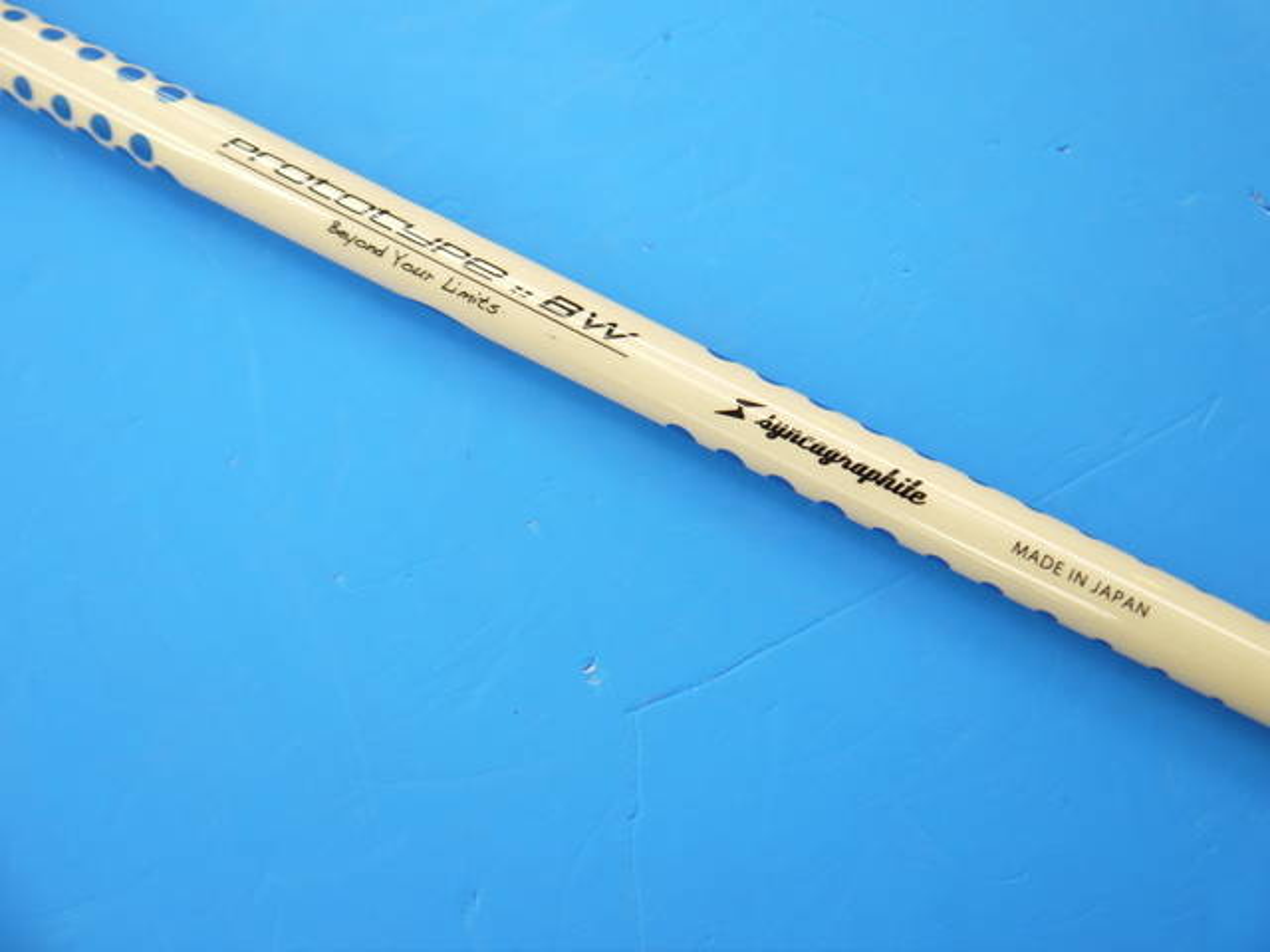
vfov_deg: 30.3
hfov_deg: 39.7
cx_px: 635
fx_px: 1761
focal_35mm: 48
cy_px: 476
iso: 250
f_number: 4.5
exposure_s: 1/60
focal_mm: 24
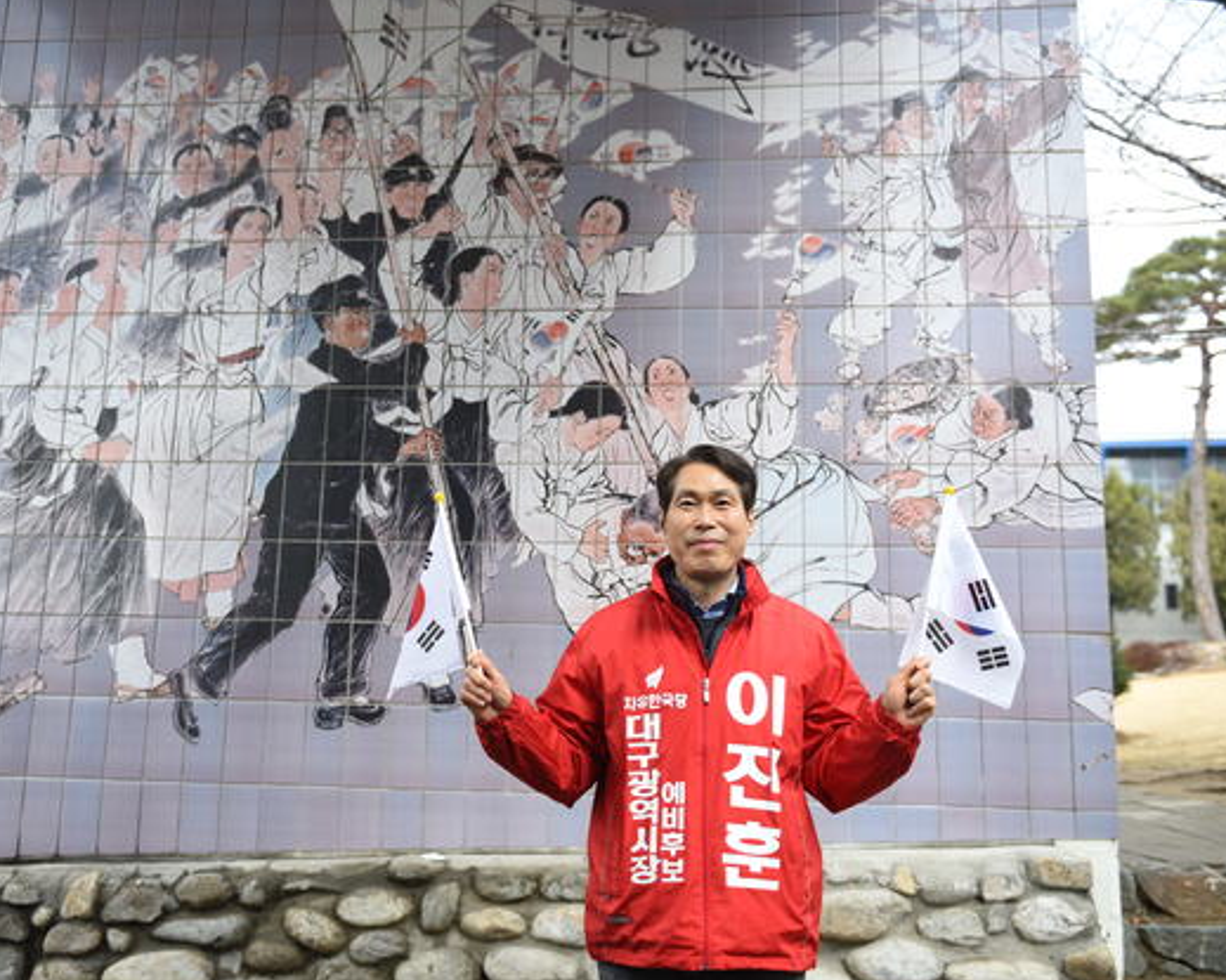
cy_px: 491
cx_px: 556
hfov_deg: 49.0
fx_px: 1342
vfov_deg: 40.1
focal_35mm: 37
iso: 160
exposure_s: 1/250
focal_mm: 32
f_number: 2.8
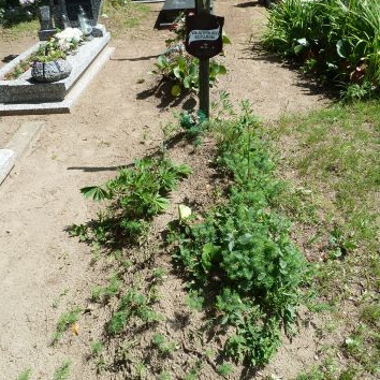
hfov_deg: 54.0
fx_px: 373
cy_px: 158
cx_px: 188
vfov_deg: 53.8
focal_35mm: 30
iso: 80
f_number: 4
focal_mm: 4.1
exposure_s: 1/320
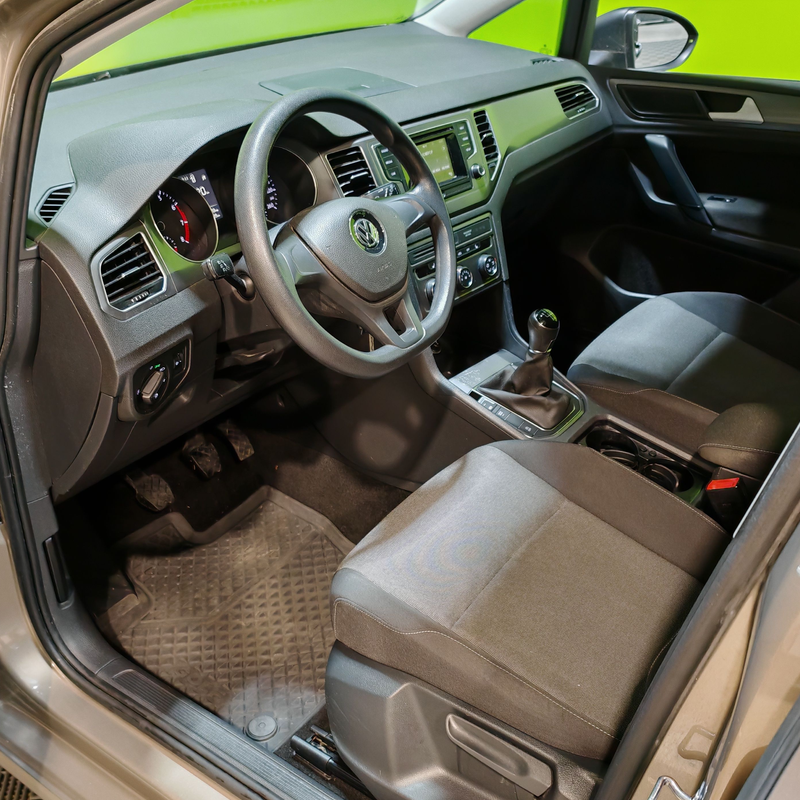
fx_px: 915
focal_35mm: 35
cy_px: 437
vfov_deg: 47.2
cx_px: 386
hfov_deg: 47.2
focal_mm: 6.83
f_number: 1.4
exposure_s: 1/50
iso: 160
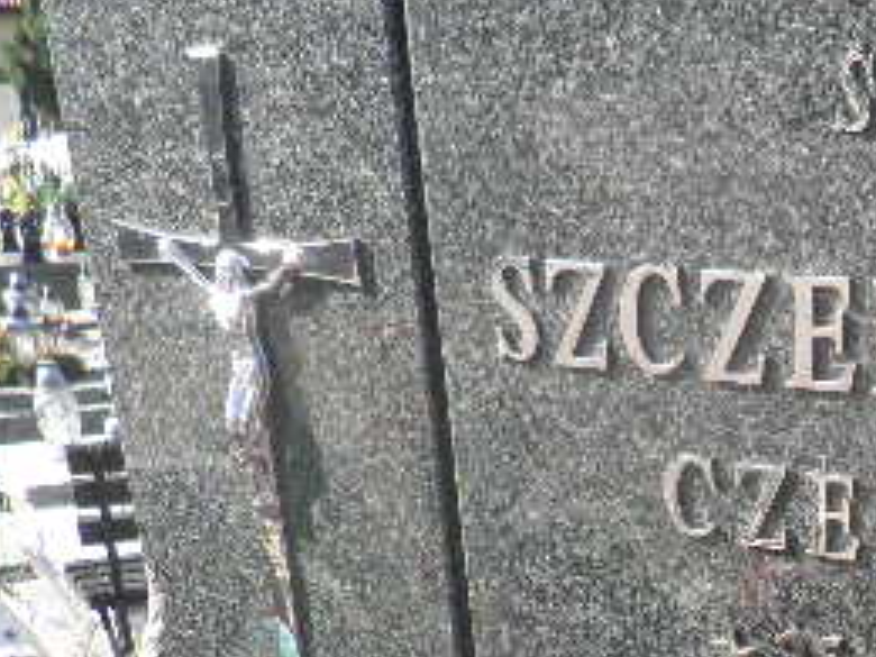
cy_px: 714
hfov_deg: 30.2
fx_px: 1493
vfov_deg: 23.4
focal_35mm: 59
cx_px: 900
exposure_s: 1/250
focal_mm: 4.3
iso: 64
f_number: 3.3
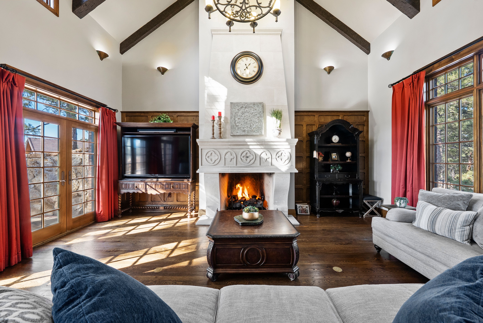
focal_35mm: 14
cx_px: 242
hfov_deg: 104.2
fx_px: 188
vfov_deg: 81.3
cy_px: 162
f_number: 9
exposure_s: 1/10
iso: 800
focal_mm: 14
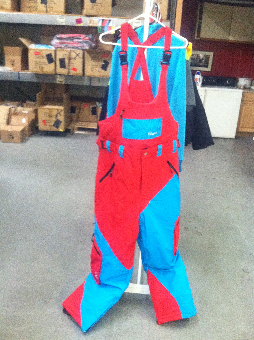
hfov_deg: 40.6
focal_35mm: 35
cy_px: 170
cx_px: 127
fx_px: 343
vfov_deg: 52.7
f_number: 2.8
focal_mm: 3.85
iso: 500
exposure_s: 1/15
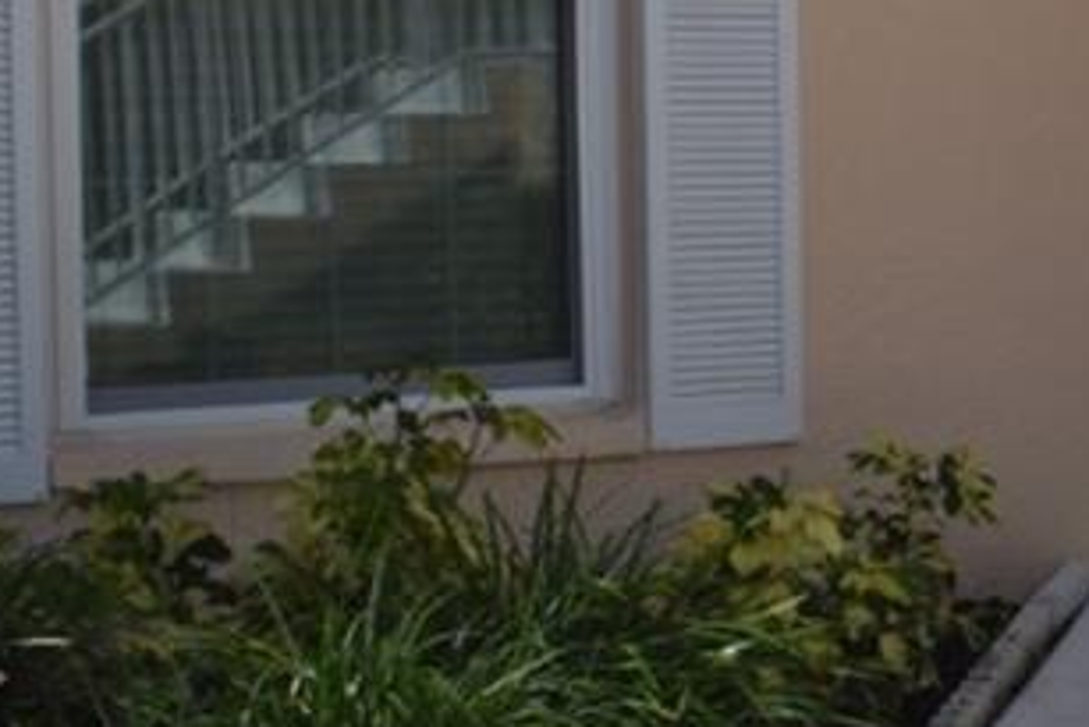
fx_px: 3026
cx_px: 1281
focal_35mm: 100
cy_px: 216
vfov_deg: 13.7
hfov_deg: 19.3
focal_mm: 20
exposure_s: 1/200
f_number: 13
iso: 100
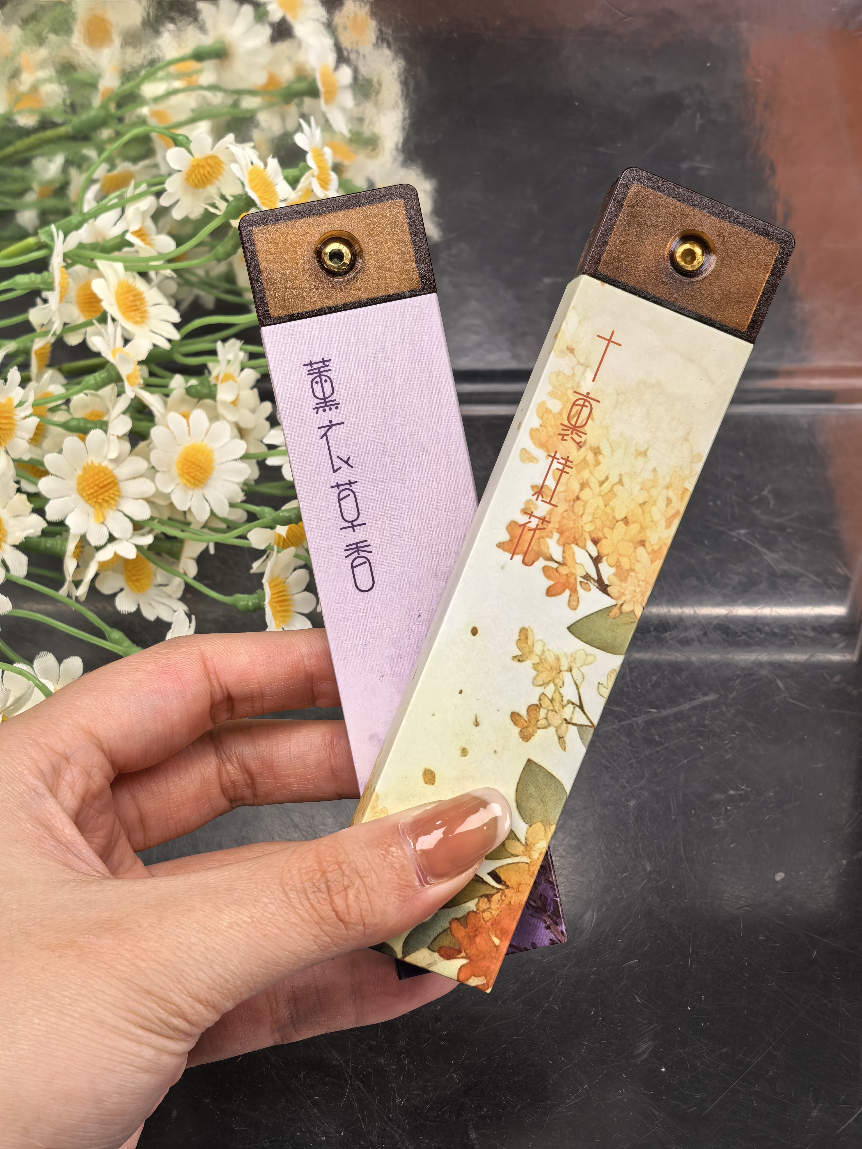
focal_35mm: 48
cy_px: 574
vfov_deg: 39.7
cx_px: 431
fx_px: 1594
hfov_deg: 30.3
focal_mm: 6.98
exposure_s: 1/294
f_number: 2.8
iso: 80
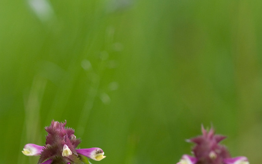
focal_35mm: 243
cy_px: 106
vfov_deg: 5.4
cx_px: 131
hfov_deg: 8.6
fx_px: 1734
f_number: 4.5
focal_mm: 105
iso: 640
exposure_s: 1/200
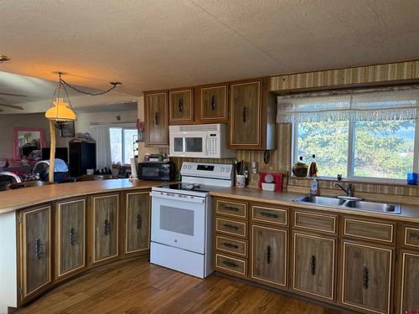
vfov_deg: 56.8
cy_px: 157
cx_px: 210
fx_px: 291
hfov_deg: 71.6
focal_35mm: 24
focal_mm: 6.76
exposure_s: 1/130
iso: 200
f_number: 1.78
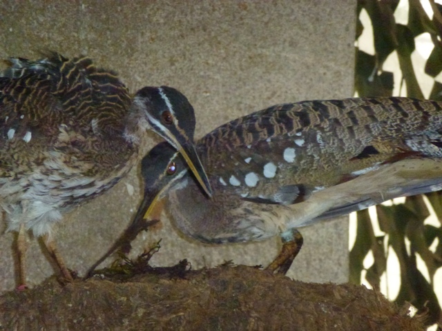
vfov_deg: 3.9
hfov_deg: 5.2
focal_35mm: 384
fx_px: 4903
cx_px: 221
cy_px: 166
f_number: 5.9
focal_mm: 68.8
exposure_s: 1/125
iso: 1600
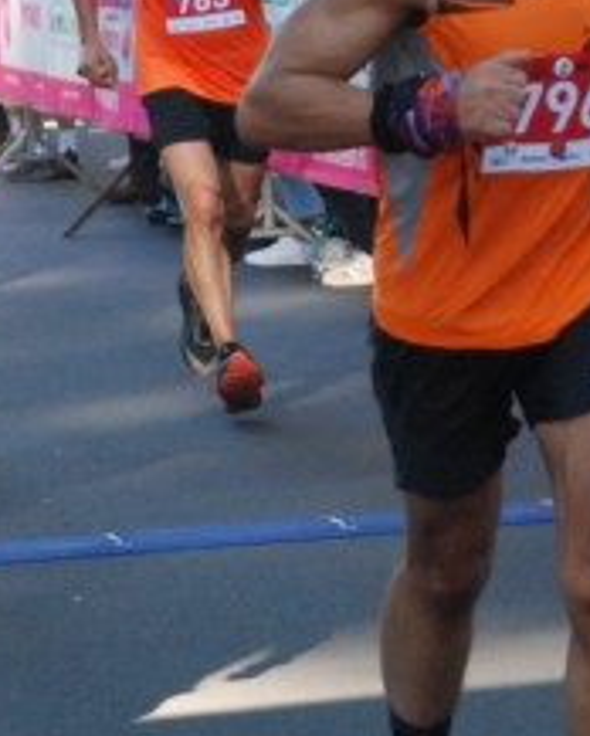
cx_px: 639
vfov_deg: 6.6
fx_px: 6371
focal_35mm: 292
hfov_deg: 5.3
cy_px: 295
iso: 1000
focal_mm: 75
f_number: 5.6
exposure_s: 1/250
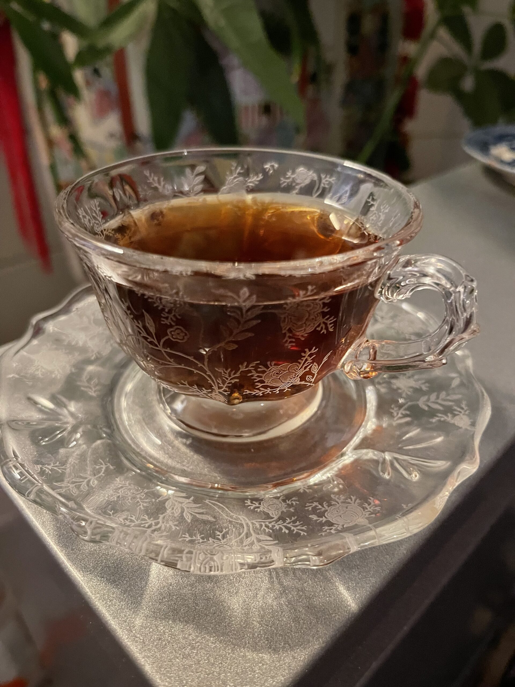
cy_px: 344
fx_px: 516
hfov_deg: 53.1
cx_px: 258
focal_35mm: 26
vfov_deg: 67.3
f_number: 1.6
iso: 800
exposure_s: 1/30
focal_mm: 5.1
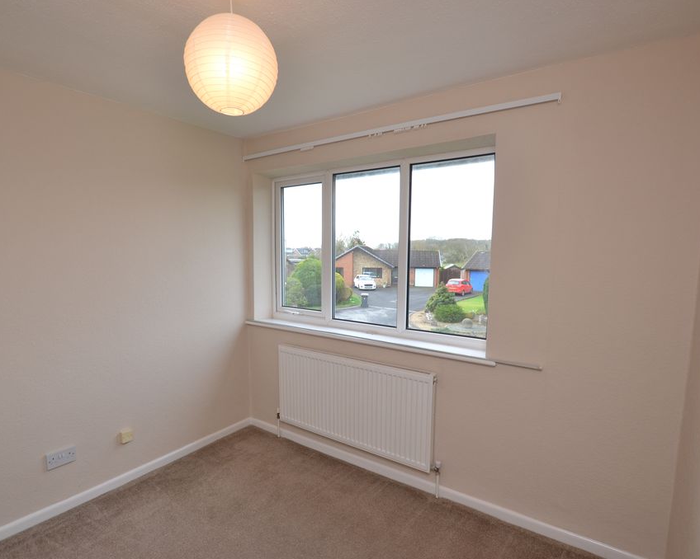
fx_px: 352
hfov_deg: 89.3
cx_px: 314
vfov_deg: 77.0
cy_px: 279
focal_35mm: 17
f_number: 5.6
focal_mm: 10
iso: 400
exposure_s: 1/125
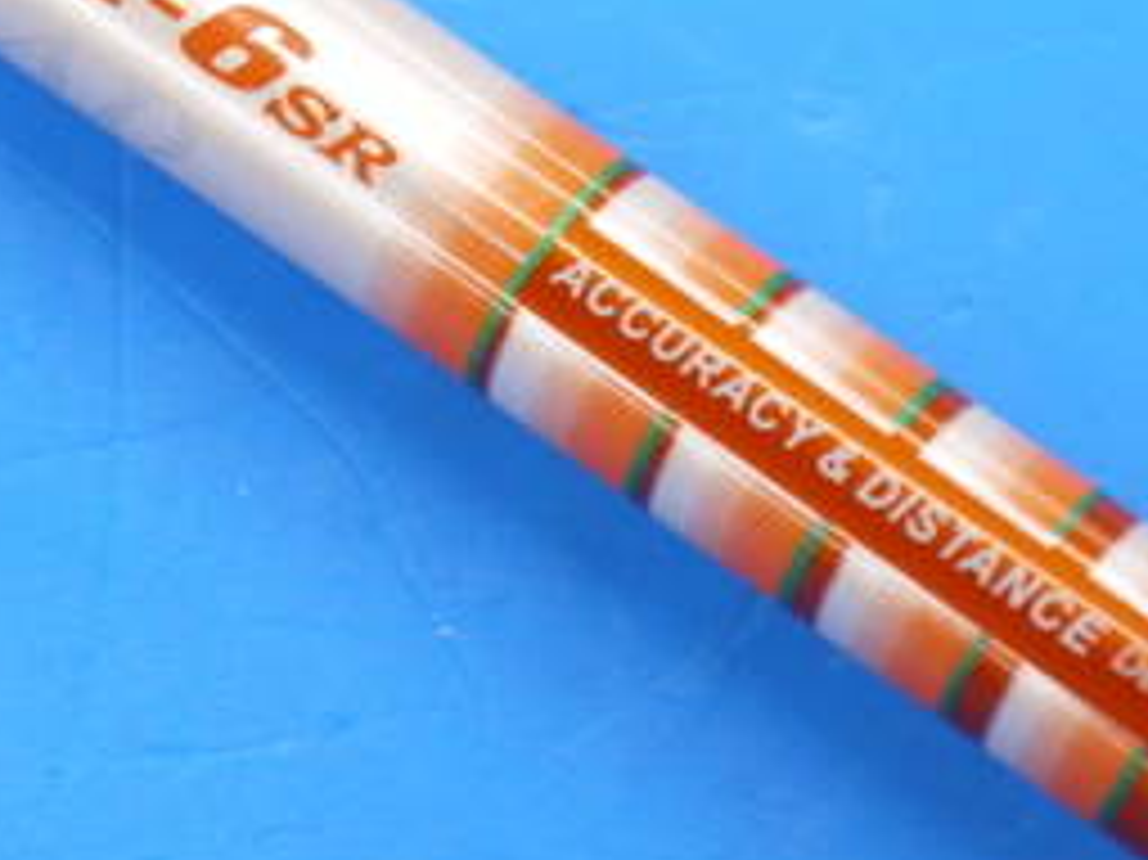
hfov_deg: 9.4
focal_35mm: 211
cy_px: 27
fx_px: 6994
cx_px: 216
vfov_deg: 7.0
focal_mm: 42
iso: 500
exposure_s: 1/80
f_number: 5.6
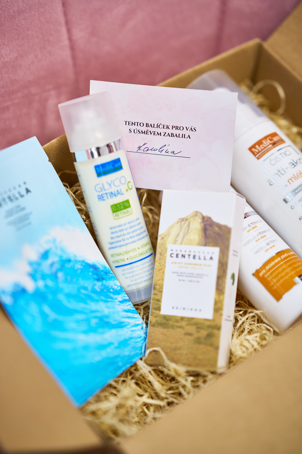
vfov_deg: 23.9
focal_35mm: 85
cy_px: 227
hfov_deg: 16.1
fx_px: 1070
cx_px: 151
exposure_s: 1/200
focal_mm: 85
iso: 500
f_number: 1.6
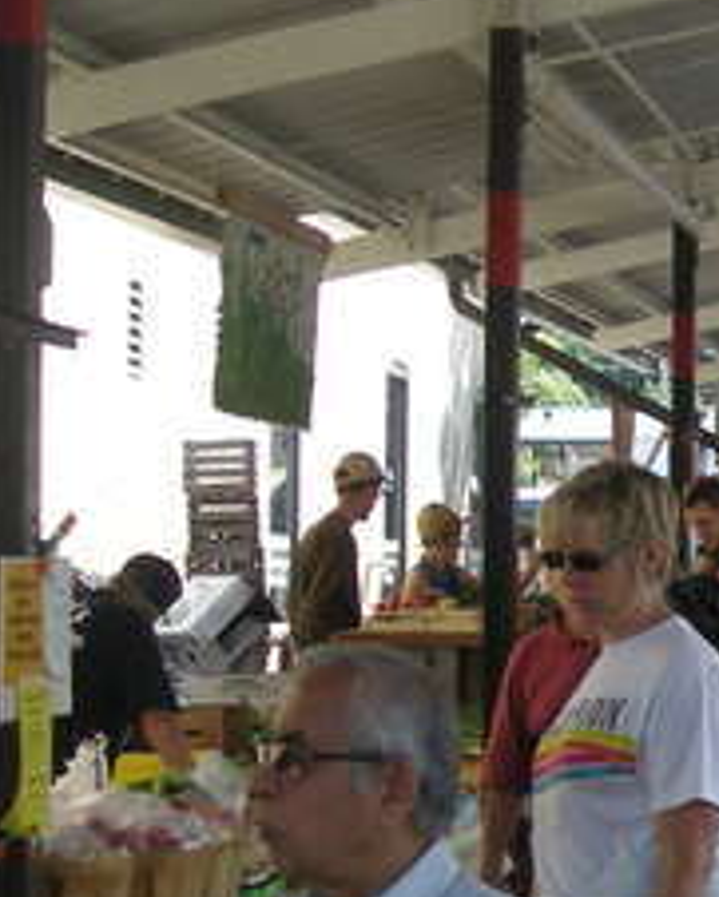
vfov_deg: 15.9
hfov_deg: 12.1
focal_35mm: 121
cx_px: 1112
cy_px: 492
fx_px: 3216
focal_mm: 5.7
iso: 50
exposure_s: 1/198
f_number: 2.8
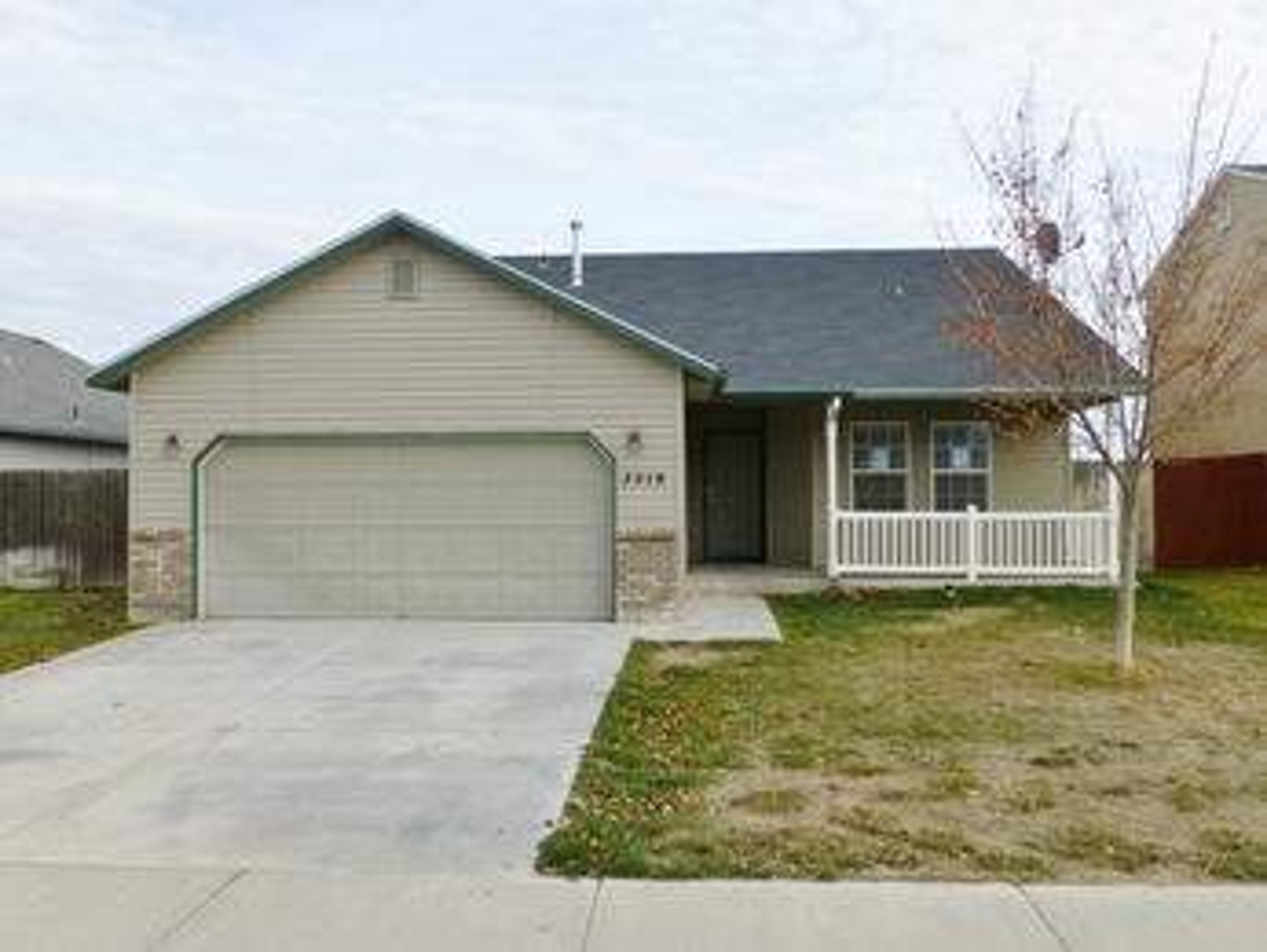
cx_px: 634
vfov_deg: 51.4
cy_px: 476
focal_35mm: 27
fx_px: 989
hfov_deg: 65.3
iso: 100
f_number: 3.4
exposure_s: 1/640
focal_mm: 4.8
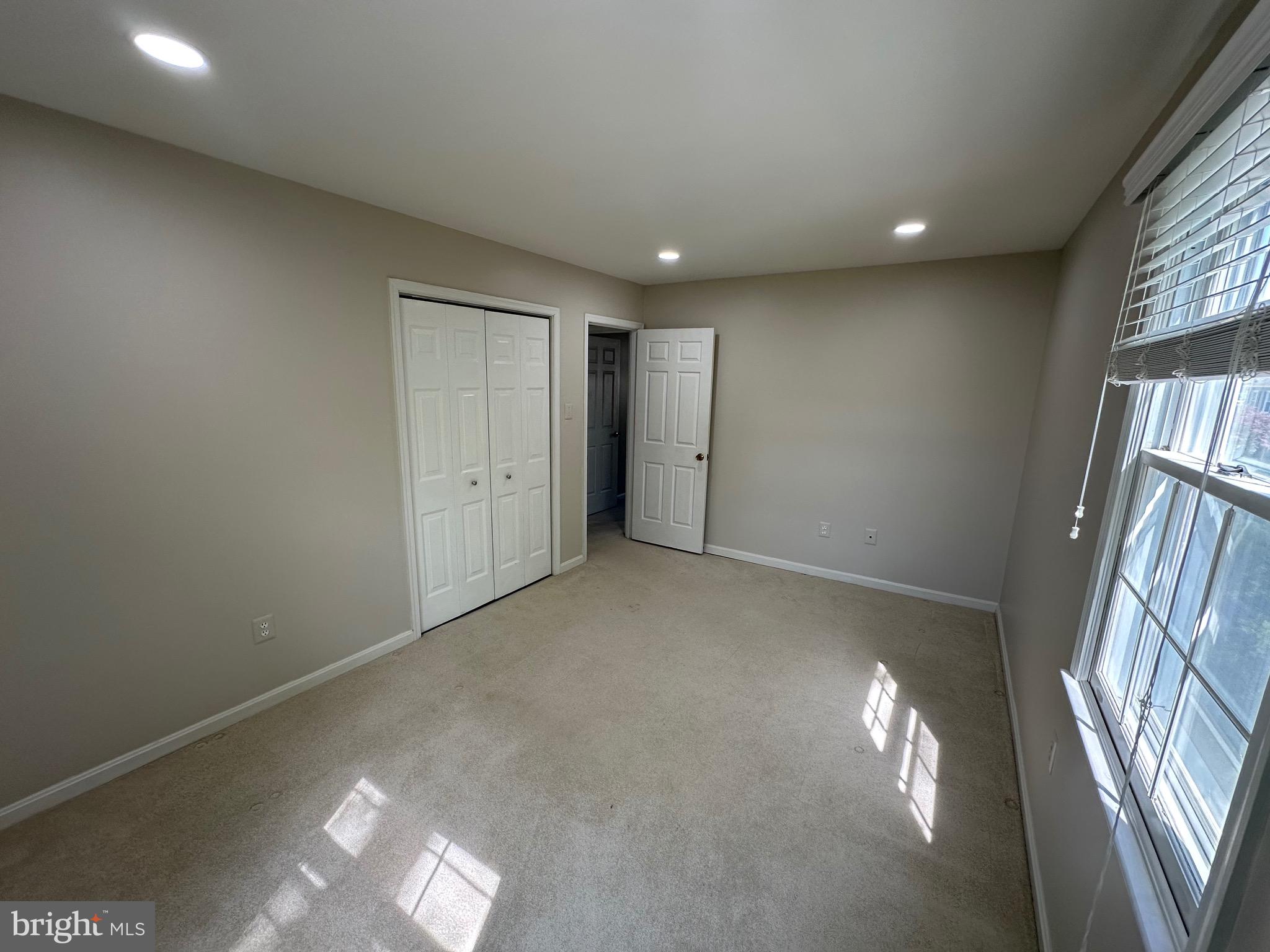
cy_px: 476
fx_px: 514
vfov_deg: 85.7
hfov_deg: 102.1
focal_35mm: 14
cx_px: 635
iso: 100
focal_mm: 2.22
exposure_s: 1/120
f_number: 2.2
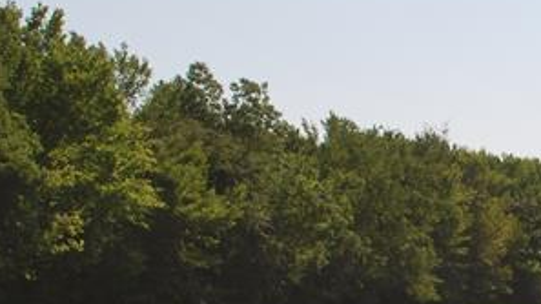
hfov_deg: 14.3
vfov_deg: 8.6
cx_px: 783
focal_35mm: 141
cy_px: 278
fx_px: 2022
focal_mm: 26
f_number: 11
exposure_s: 1/200
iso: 100
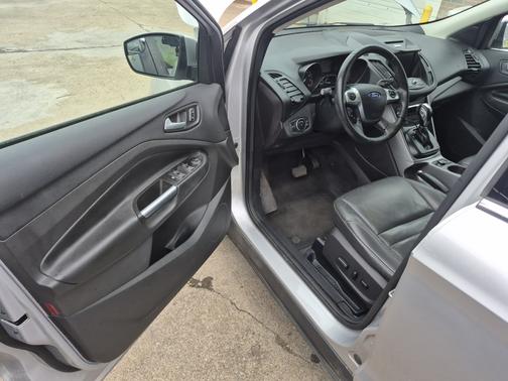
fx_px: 338
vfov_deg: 58.9
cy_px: 190
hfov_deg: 73.9
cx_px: 254
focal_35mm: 23
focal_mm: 5.4
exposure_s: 1/180
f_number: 1.8
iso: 80
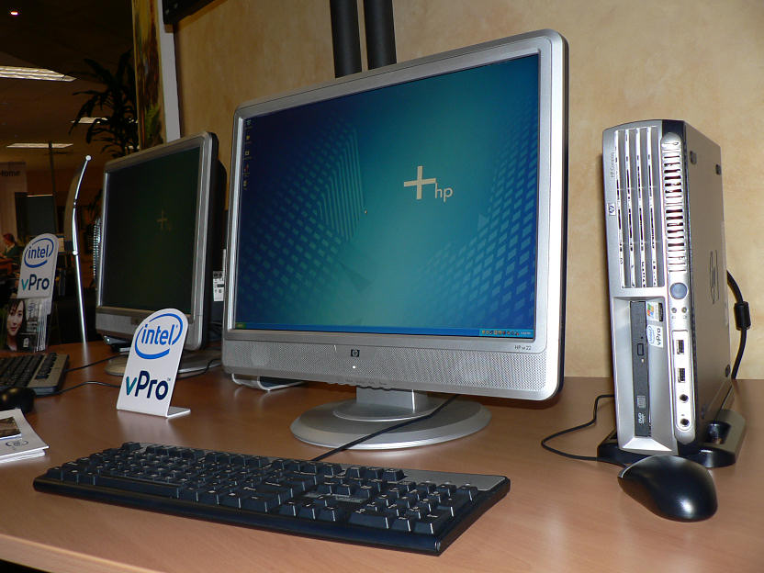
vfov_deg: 39.7
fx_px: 795
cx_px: 382
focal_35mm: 36
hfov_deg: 51.4
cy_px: 286
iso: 100
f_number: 2.8
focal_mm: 6
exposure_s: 1/60
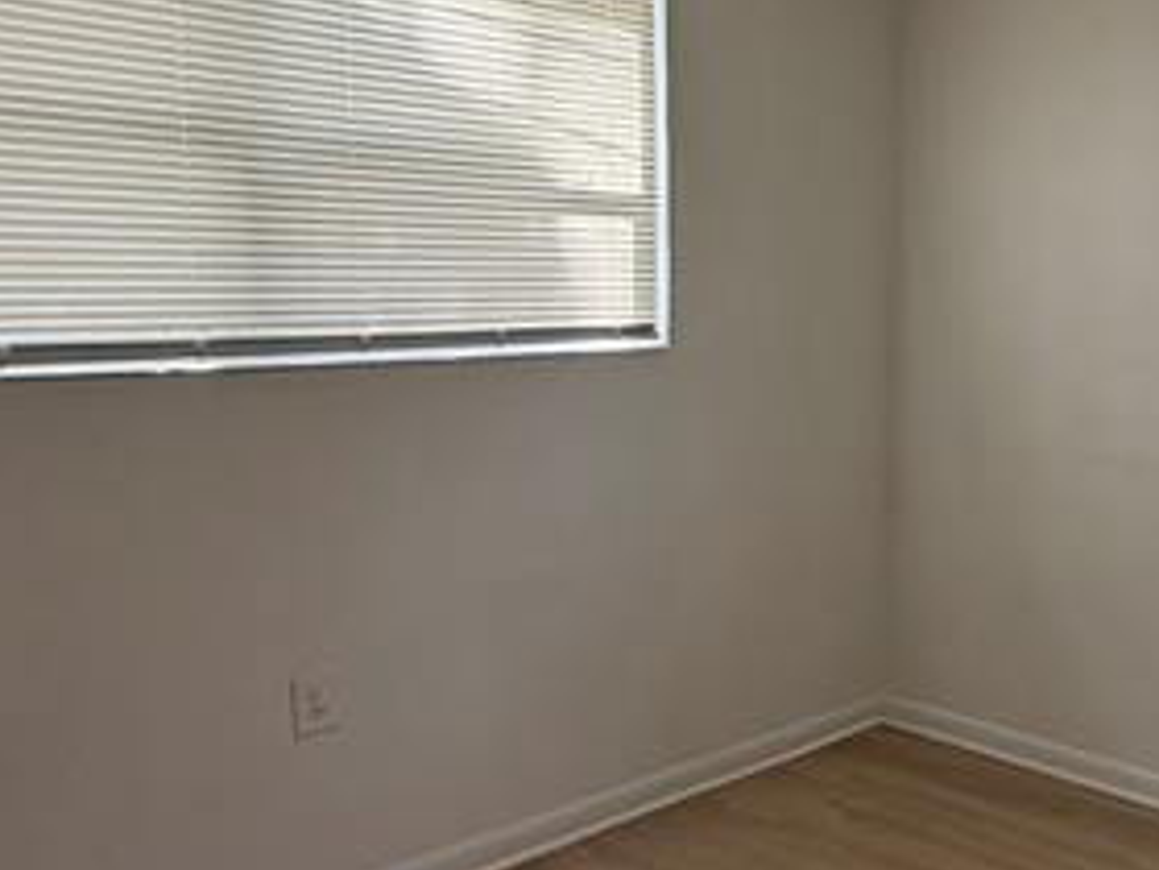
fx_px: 1339
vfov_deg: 36.0
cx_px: 985
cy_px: 431
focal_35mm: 40
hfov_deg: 43.7
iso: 100
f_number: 2.2
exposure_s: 1/121
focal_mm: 2.22
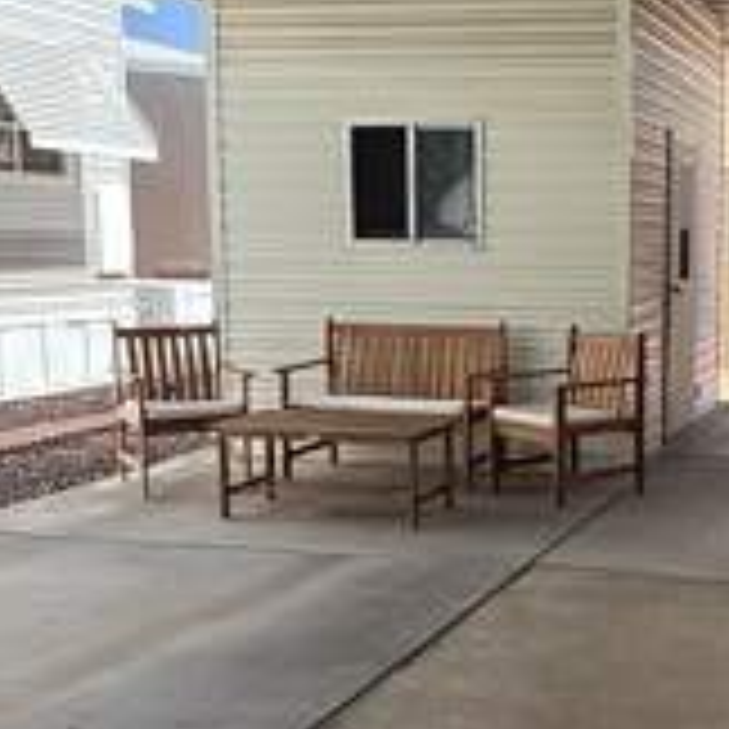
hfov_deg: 27.0
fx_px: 1453
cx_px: 680
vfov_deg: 28.0
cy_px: 464
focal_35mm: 61
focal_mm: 2.22
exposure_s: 1/1050
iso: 64
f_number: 2.2
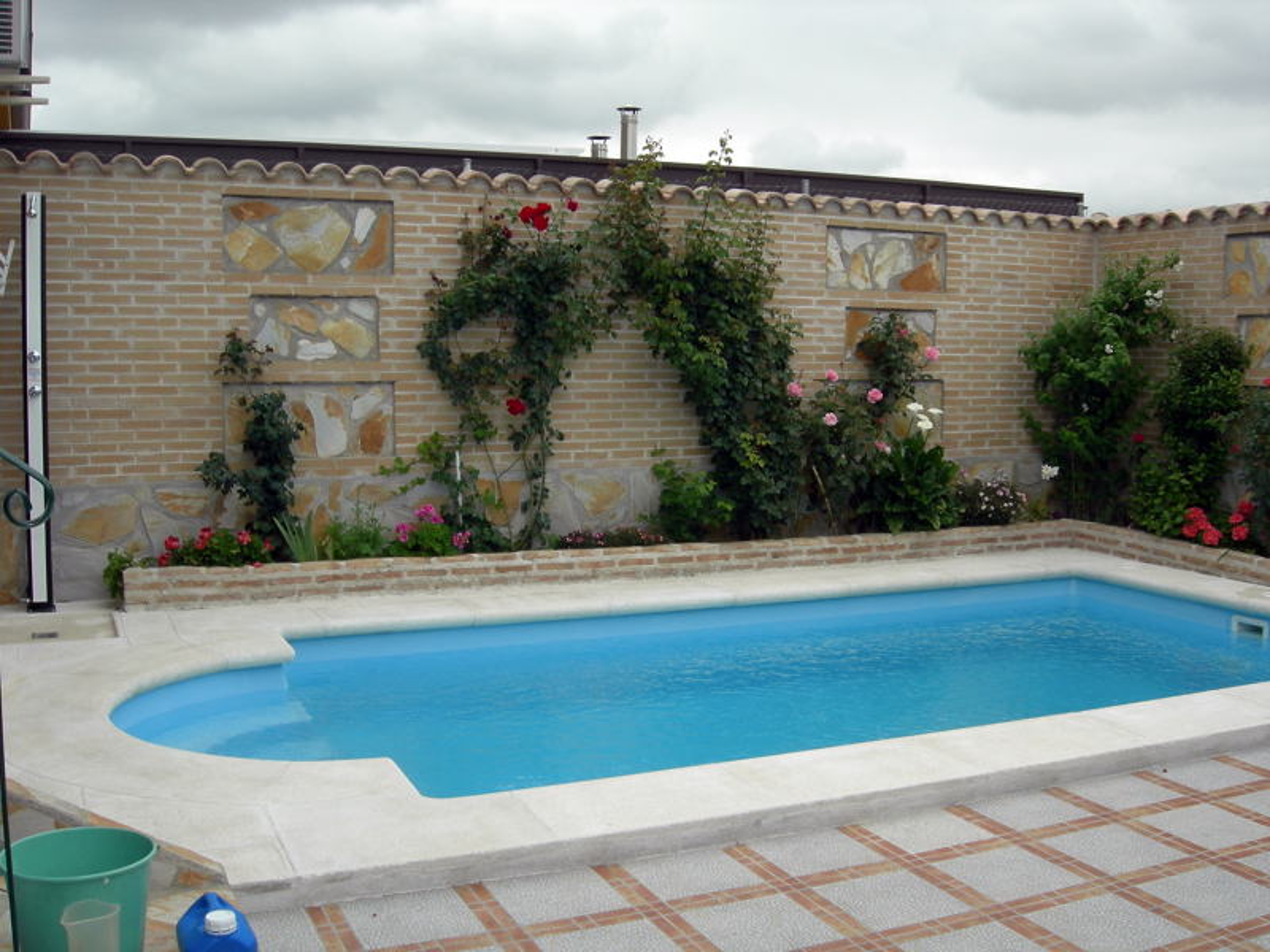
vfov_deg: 39.7
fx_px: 1321
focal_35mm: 36
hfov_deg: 51.4
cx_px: 635
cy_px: 476
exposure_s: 1/207
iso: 64
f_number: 6
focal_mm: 7.5
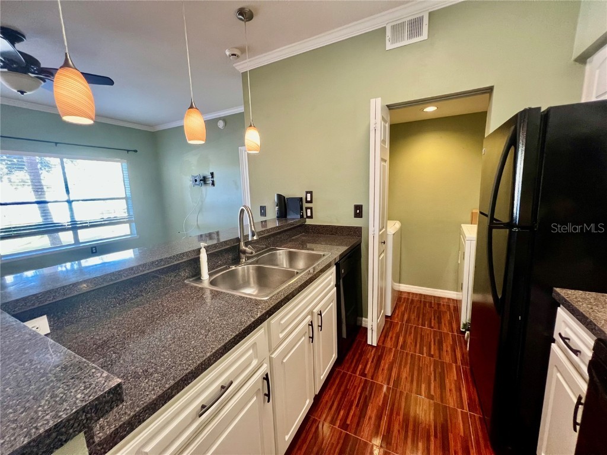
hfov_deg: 106.2
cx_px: 304
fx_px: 228
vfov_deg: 89.9
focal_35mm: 13
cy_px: 228
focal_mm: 1.57
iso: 400
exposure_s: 1/60
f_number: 1.8
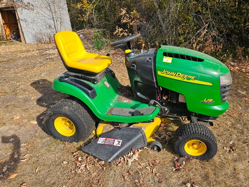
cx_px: 124
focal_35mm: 23
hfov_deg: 73.9
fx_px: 165
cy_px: 94
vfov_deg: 58.9
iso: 40
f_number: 1.8
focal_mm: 5.4
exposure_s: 1/2000
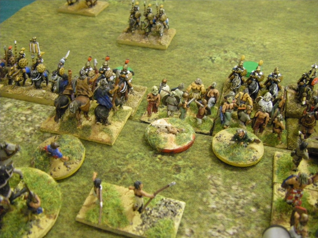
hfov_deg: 49.0
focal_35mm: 38
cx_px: 159
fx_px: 349
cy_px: 119
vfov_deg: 37.7
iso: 800
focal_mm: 6.3
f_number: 3.5
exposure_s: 1/25
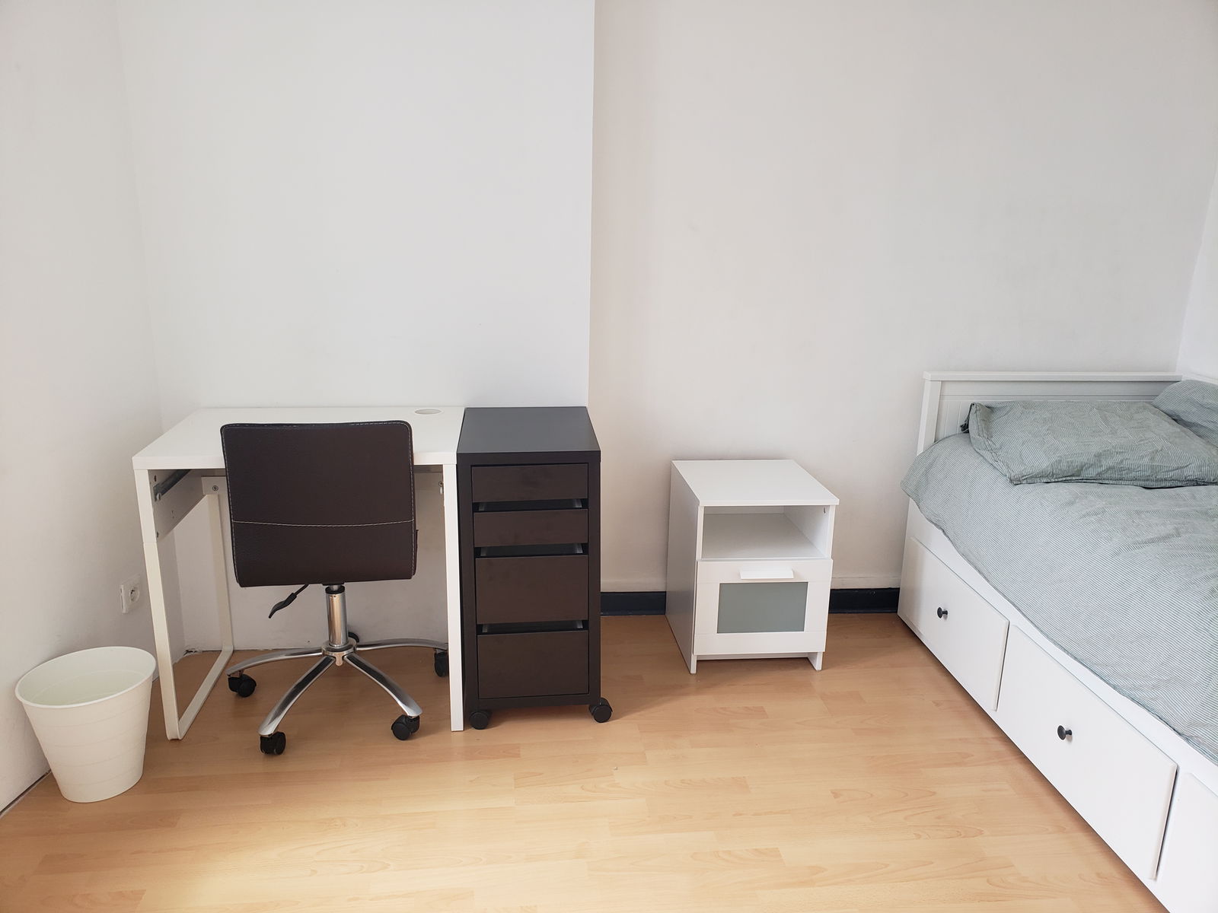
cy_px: 456
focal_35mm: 26
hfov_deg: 67.3
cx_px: 609
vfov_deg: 53.1
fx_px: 915
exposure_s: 1/50
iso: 100
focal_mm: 4.3
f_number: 2.4
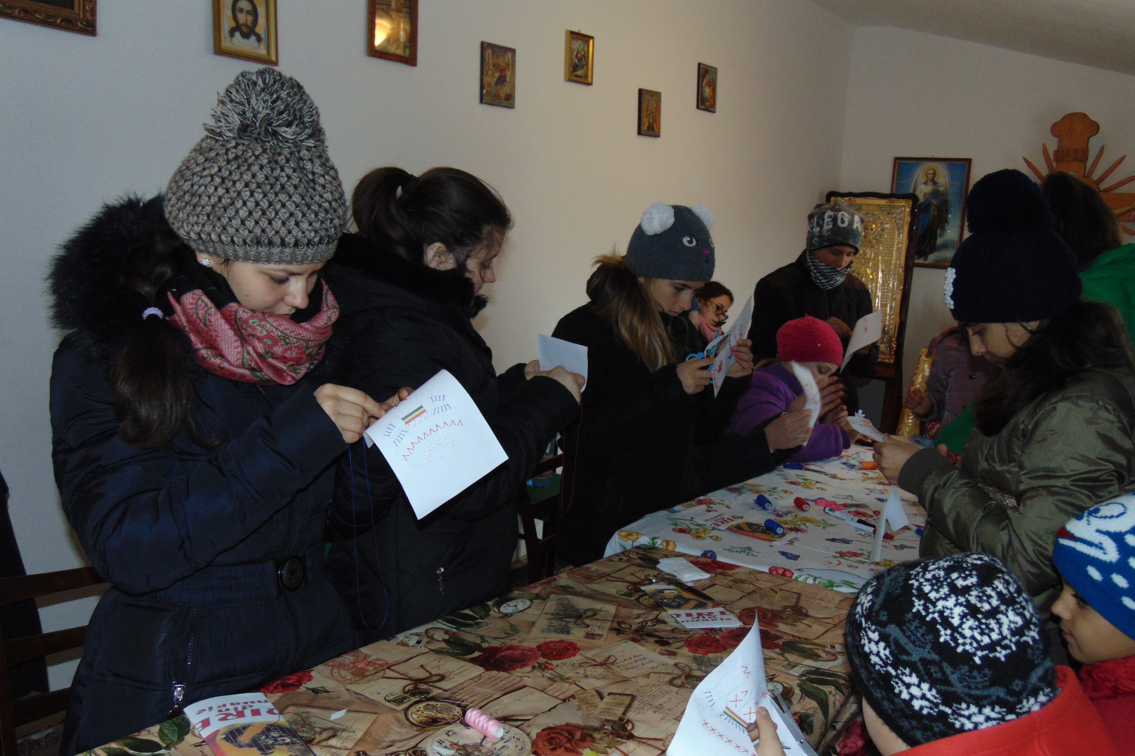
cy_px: 366
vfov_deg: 41.1
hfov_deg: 58.7
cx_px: 580
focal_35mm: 32
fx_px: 1009
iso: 200
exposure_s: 1/40
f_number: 3.1
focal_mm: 5.4
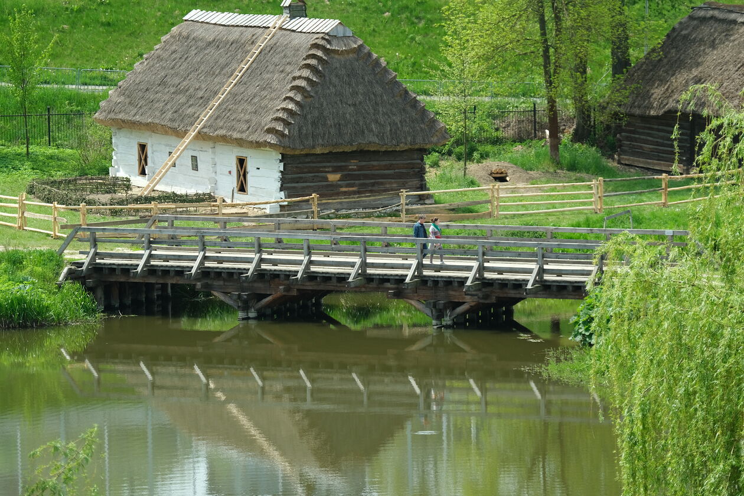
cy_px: 248
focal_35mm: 206
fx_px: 4257
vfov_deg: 6.7
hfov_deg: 10.0
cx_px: 372
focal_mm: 137.5
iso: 500
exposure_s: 1/1000
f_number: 4.5
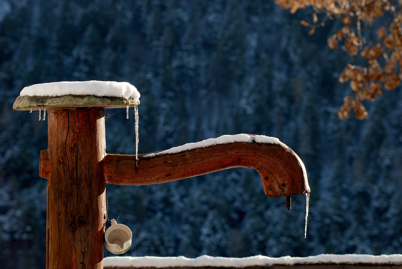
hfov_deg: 15.9
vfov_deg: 10.7
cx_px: 201
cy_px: 134
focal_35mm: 129
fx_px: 1442
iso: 200
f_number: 5.6
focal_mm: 86
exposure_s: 1/400
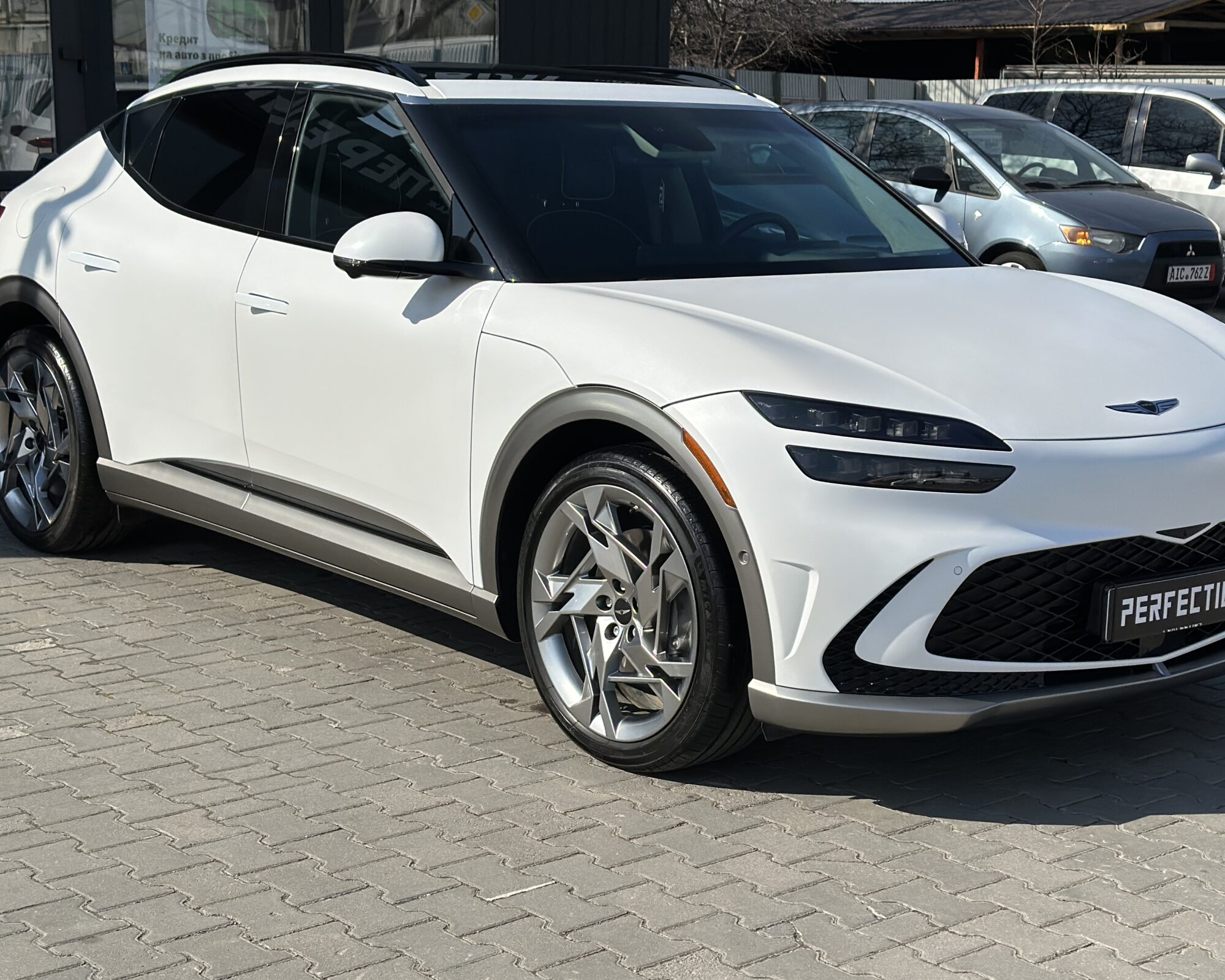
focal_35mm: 60
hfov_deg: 31.4
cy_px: 484
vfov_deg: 25.4
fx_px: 2175
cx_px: 637
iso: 100
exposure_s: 1/10870
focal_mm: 6.86
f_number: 1.78
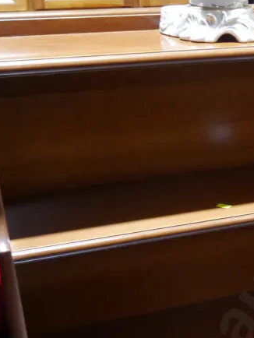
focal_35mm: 66
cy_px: 289
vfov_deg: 28.5
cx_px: 266
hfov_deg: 21.3
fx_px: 645
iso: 1600
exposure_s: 1/60
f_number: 3.5
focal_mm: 14
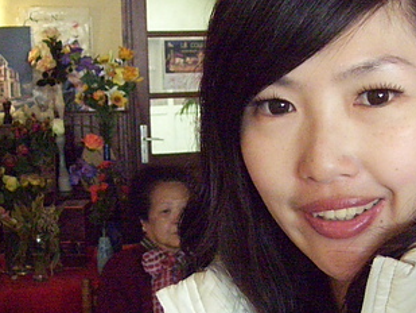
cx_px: 291
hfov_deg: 27.5
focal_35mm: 70
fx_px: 842
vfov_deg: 21.0
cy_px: 151
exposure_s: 1/50
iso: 1250
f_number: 2.7
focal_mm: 6
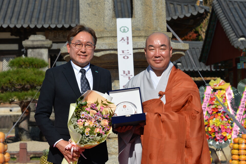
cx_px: 123
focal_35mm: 98
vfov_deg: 14.0
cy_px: 82
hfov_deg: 20.8
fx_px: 670
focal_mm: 98
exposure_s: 1/320
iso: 100
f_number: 9
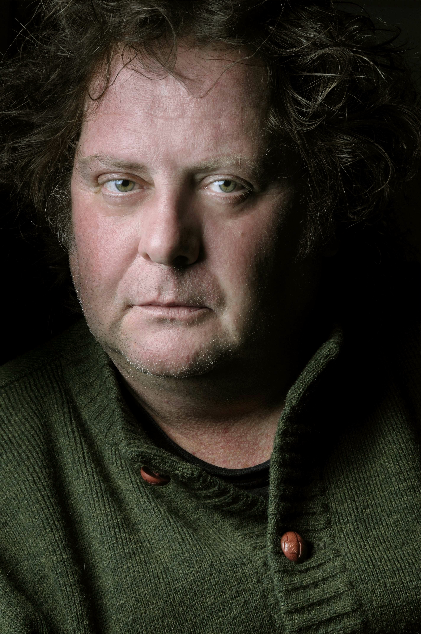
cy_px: 317
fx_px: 2110
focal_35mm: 120
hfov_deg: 11.4
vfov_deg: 17.1
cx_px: 210
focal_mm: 80
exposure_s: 1/100
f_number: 14
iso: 200
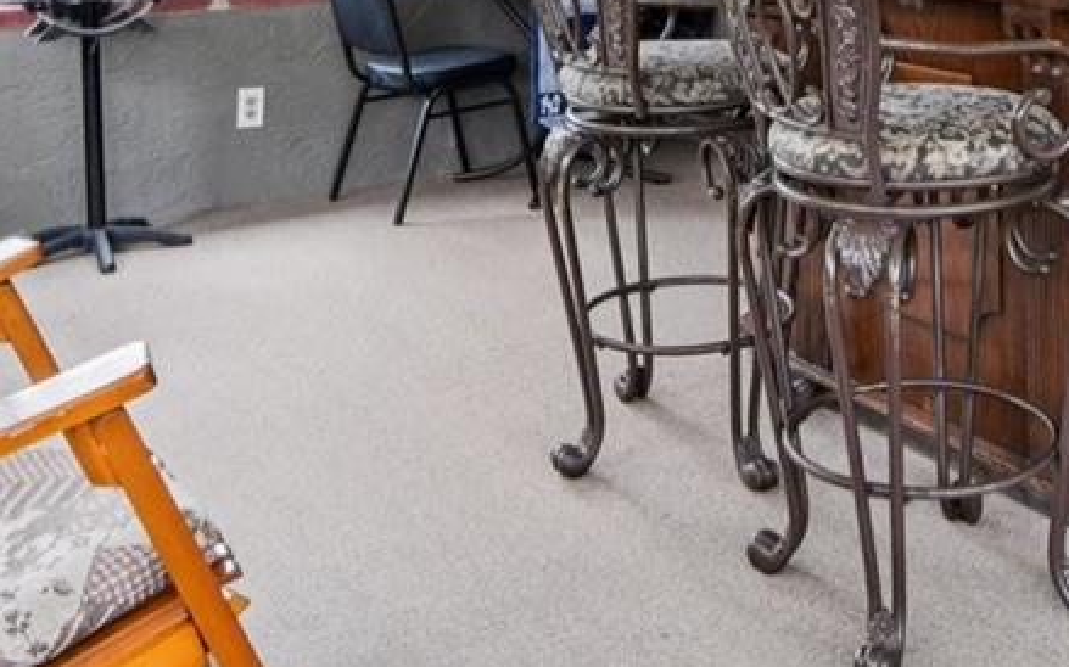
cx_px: 738
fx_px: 1514
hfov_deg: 38.3
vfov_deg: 22.6
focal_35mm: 52
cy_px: -156
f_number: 8
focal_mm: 14
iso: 400
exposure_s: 1/10
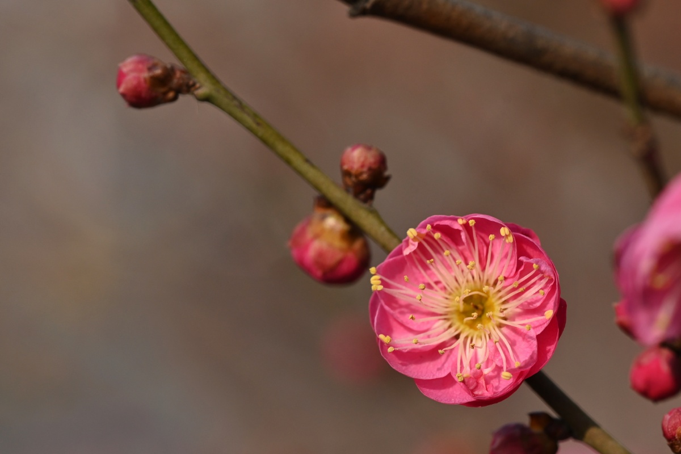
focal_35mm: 158
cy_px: 227
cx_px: 340
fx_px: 2979
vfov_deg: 8.7
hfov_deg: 13.0
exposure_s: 1/500
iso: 560
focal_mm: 105
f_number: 8
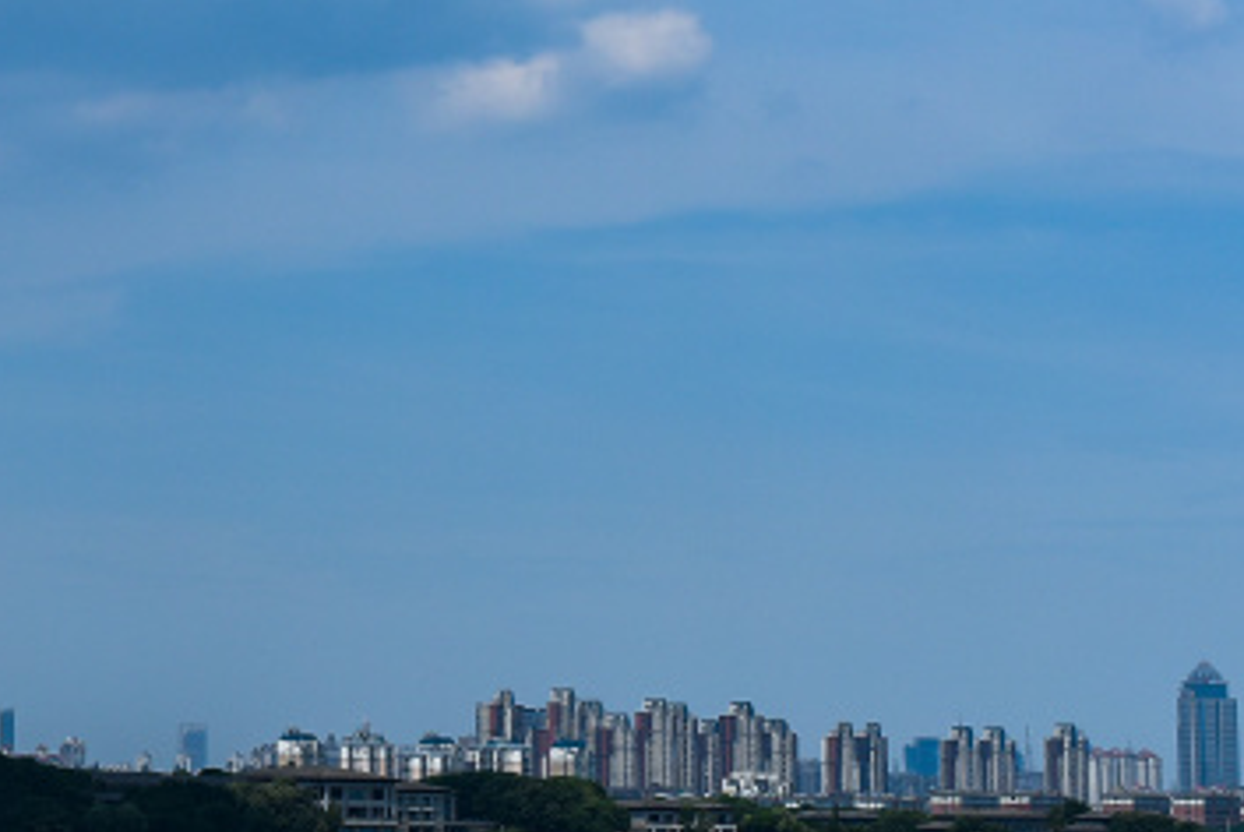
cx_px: -218
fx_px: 4461
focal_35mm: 129
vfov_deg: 10.6
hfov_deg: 15.3
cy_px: 139
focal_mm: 38
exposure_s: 1/500
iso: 100
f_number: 8
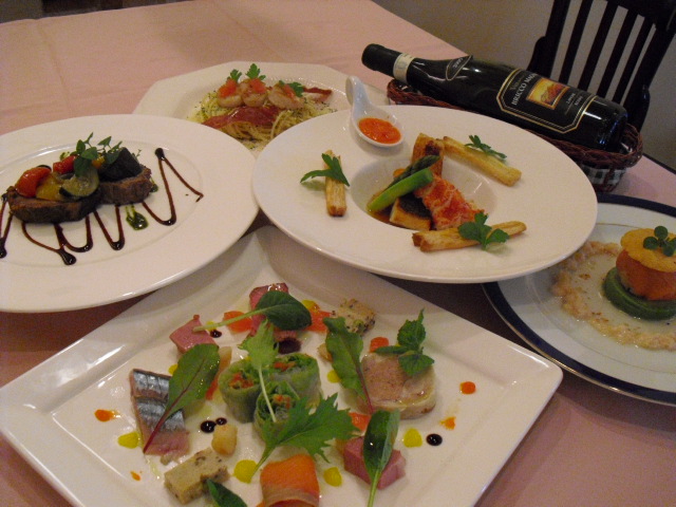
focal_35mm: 36
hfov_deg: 51.4
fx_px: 703
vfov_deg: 39.7
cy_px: 254
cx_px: 338
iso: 800
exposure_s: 1/80
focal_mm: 6.3
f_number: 3.1
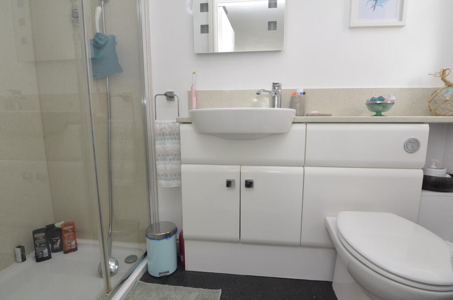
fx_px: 207
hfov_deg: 95.1
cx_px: 226
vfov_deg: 71.8
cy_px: 150
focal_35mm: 16
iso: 800
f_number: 8
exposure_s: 1/60
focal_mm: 11
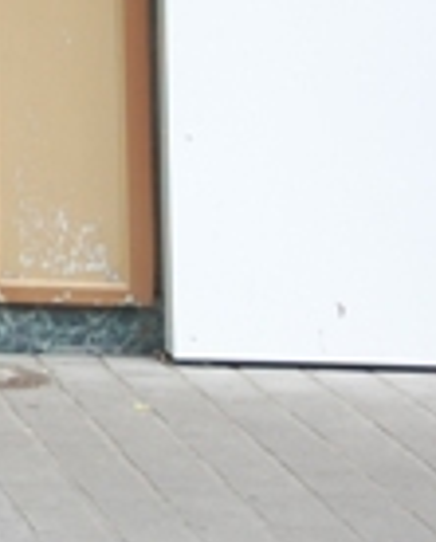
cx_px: -1076
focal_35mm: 244
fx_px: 3923
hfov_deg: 5.7
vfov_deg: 7.6
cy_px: -483
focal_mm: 30
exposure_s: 1/125
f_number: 4.5
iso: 200
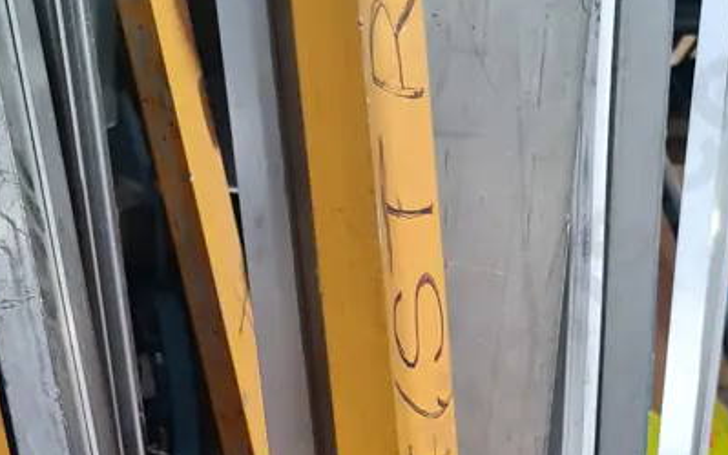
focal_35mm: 68
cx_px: 297
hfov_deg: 30.1
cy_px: 667
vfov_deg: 17.4
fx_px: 1349
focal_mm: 7
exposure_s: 1/100
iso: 320
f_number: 1.8
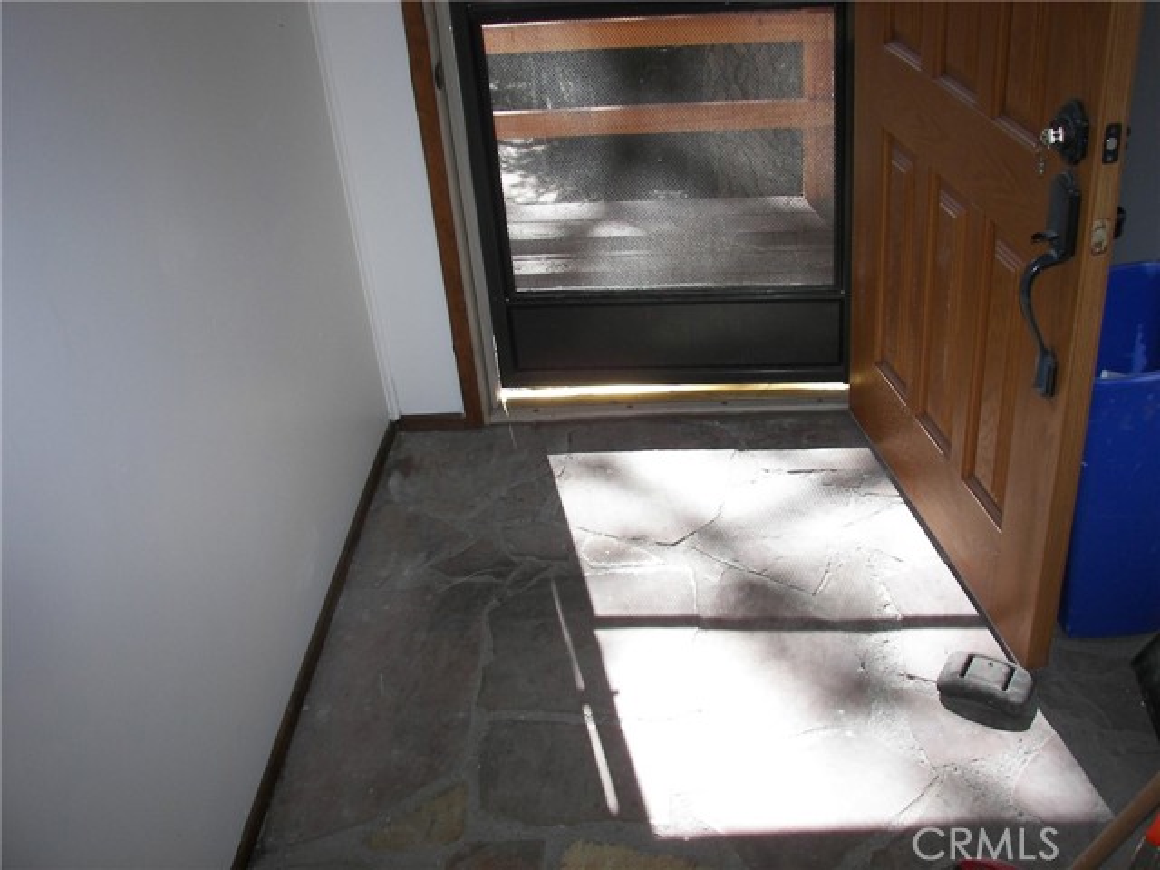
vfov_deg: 39.7
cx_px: 580
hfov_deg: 51.4
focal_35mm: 36
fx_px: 1206
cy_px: 435
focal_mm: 6
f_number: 2.8
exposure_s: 1/100
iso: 50
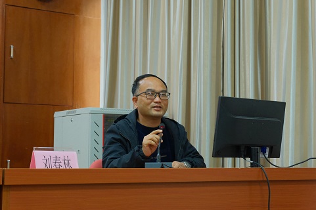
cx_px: 159
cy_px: 107
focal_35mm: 78
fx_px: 684
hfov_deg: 26.0
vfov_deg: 17.5
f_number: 5.6
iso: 3200
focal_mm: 50
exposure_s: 1/80
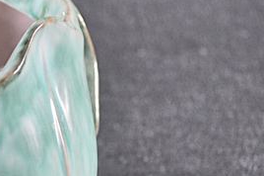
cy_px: 131
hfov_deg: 14.1
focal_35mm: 141
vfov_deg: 9.7
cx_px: -61
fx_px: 1033
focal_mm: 36
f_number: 5
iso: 400
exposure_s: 1/20
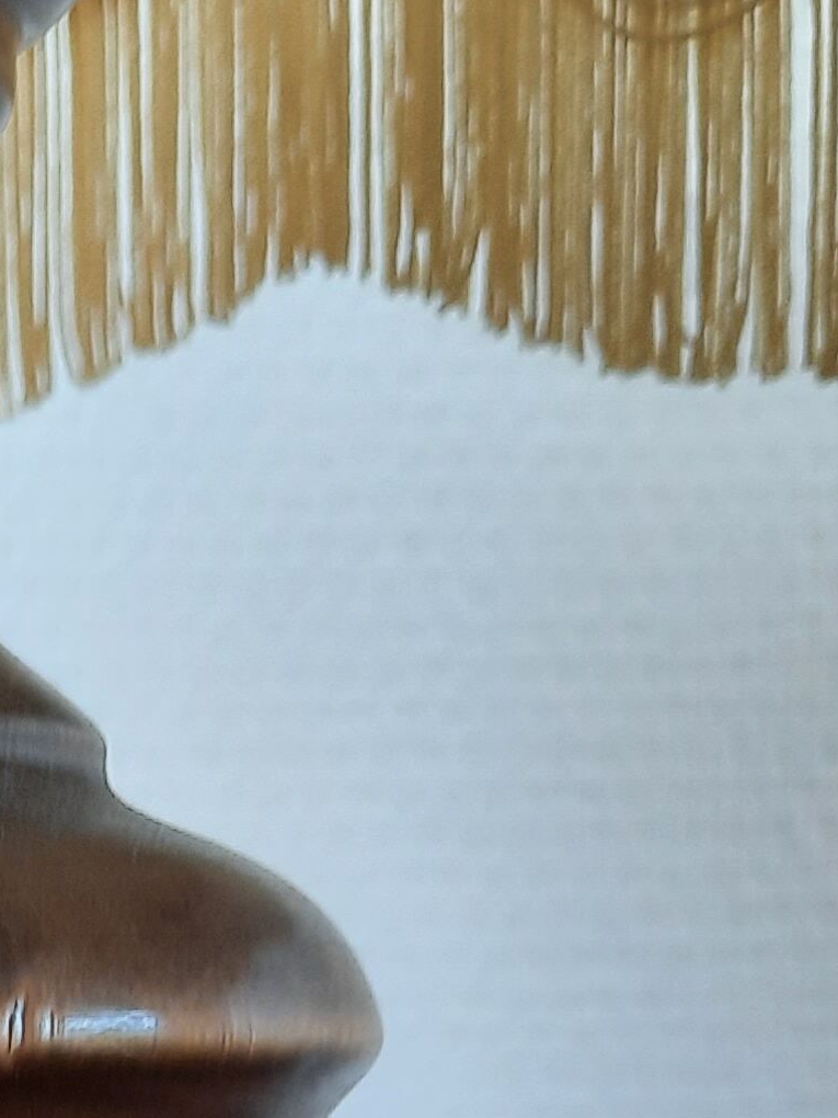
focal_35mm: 98
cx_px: -185
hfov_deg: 14.6
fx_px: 3163
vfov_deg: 17.9
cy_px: 1681
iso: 50
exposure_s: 1/50
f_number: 2
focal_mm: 4.6
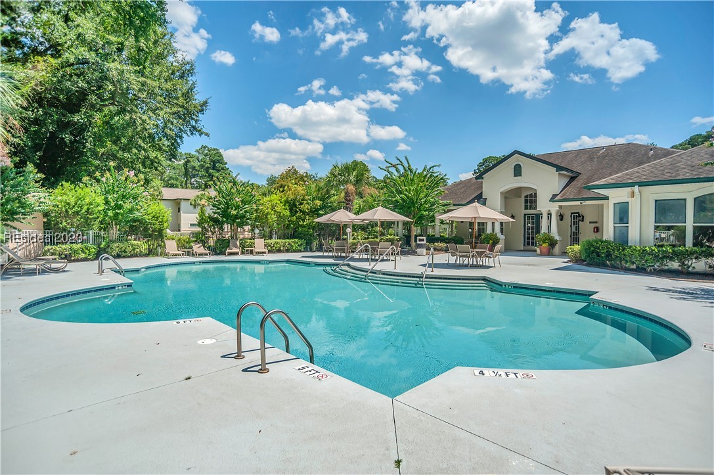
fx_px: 357
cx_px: 357
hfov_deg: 90.0
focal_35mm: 18
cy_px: 238
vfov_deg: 67.3
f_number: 5
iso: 400
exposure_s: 1/5000
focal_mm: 18
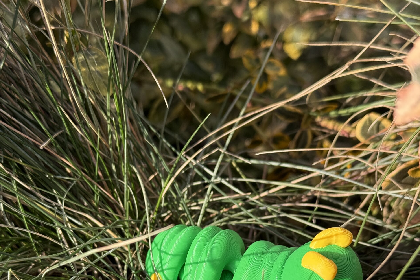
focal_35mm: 67
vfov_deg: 19.7
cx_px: 209
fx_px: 782
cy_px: 280
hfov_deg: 30.1
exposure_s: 1/1484
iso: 80
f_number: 1.78
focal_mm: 6.76
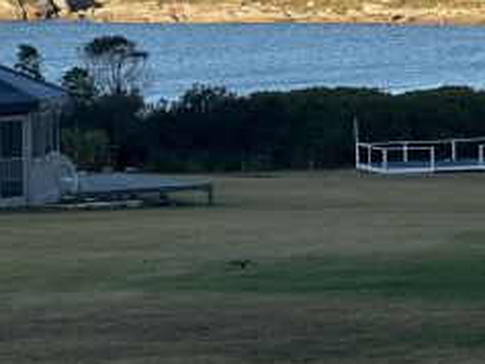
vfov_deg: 7.6
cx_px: 348
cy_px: -16
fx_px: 2734
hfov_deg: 10.1
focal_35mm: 195
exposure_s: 1/602
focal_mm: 9
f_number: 2.8
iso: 32
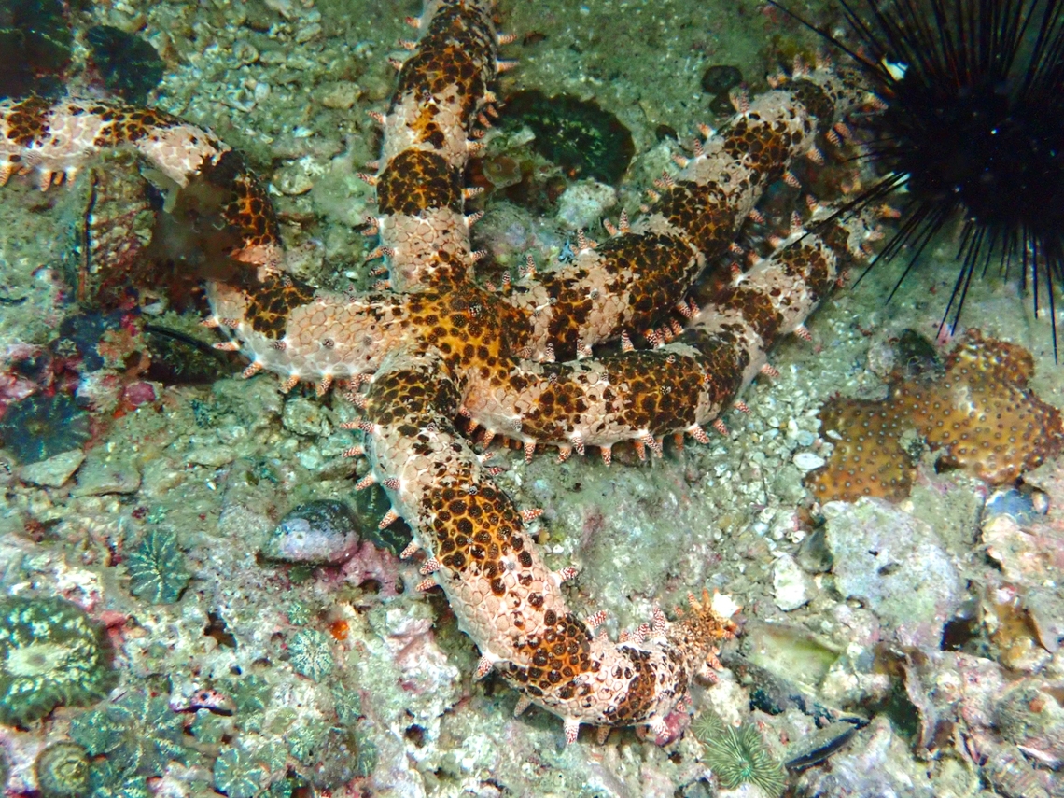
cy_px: 399
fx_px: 1445
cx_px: 532
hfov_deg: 40.4
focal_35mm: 47
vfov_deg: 30.9
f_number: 4.5
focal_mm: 8.4
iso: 1000
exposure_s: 1/100
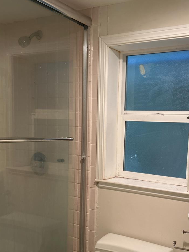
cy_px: 158
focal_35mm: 42
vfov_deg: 44.4
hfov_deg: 34.0
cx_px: 126
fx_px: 306
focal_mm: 5.7
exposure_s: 1/60
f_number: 1.5
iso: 400
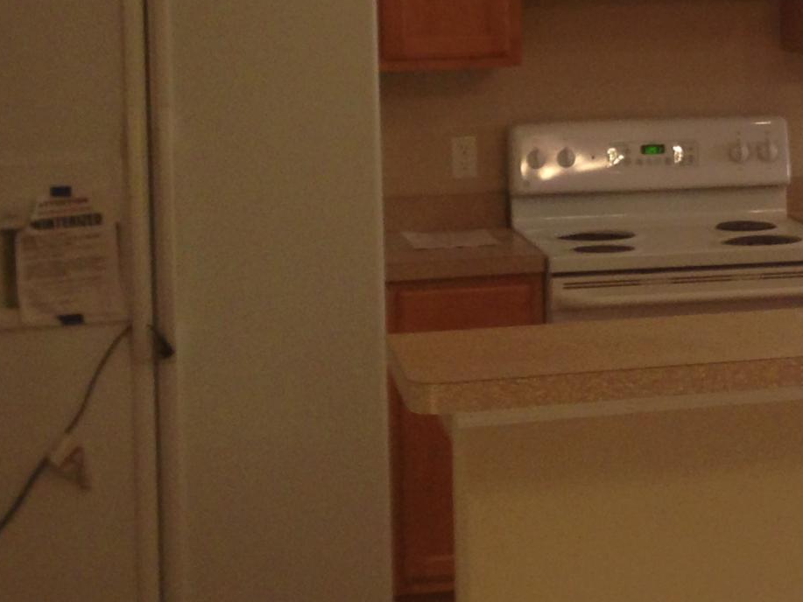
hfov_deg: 17.7
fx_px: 2506
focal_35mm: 108
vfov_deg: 13.5
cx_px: 831
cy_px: -3
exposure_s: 1/20
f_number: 2.4
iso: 100
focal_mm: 4.12
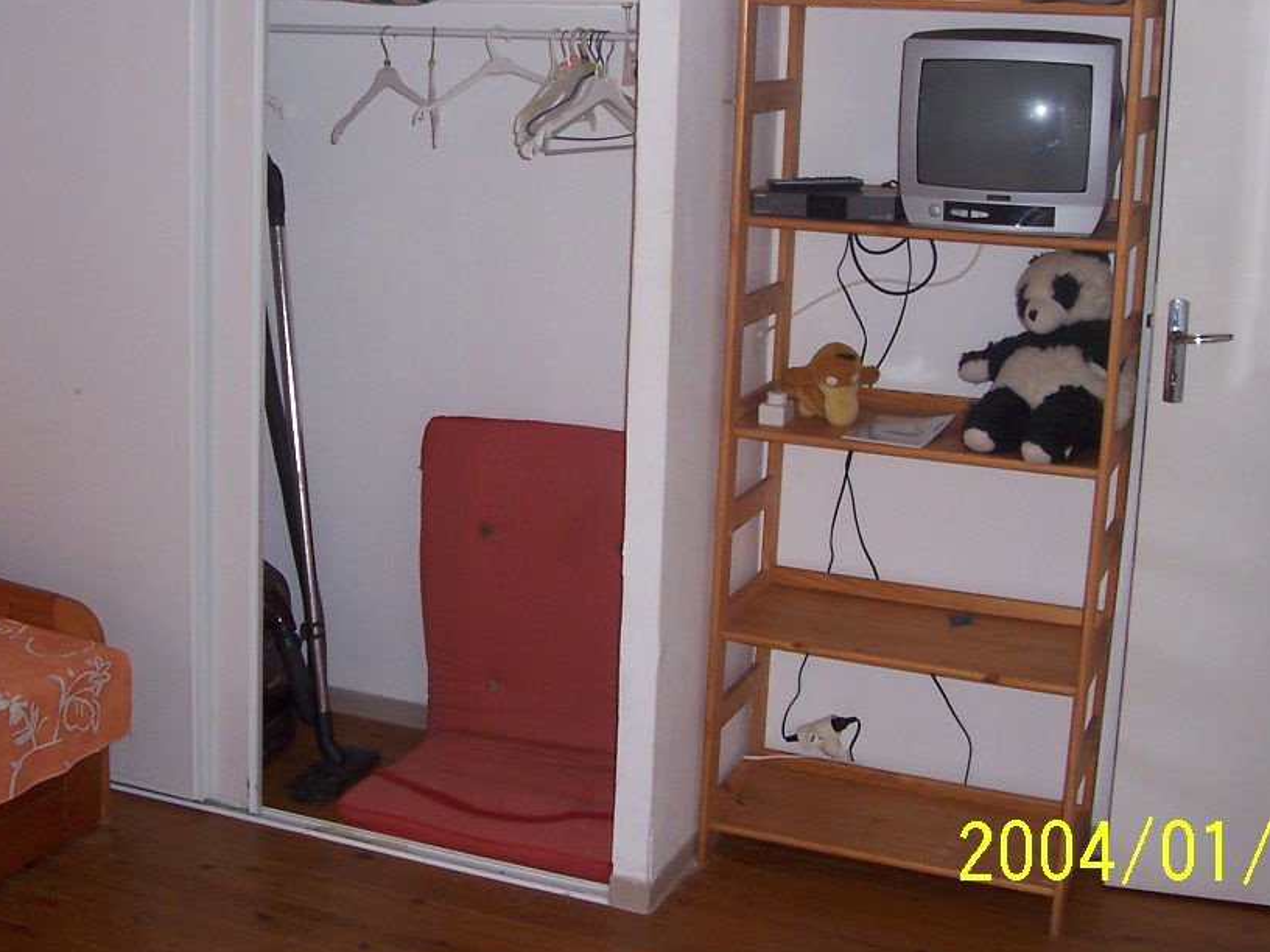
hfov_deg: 38.1
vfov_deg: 29.0
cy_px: 347
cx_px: 520
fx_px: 1834
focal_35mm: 50
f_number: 2.7
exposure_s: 1/60
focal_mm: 5.6
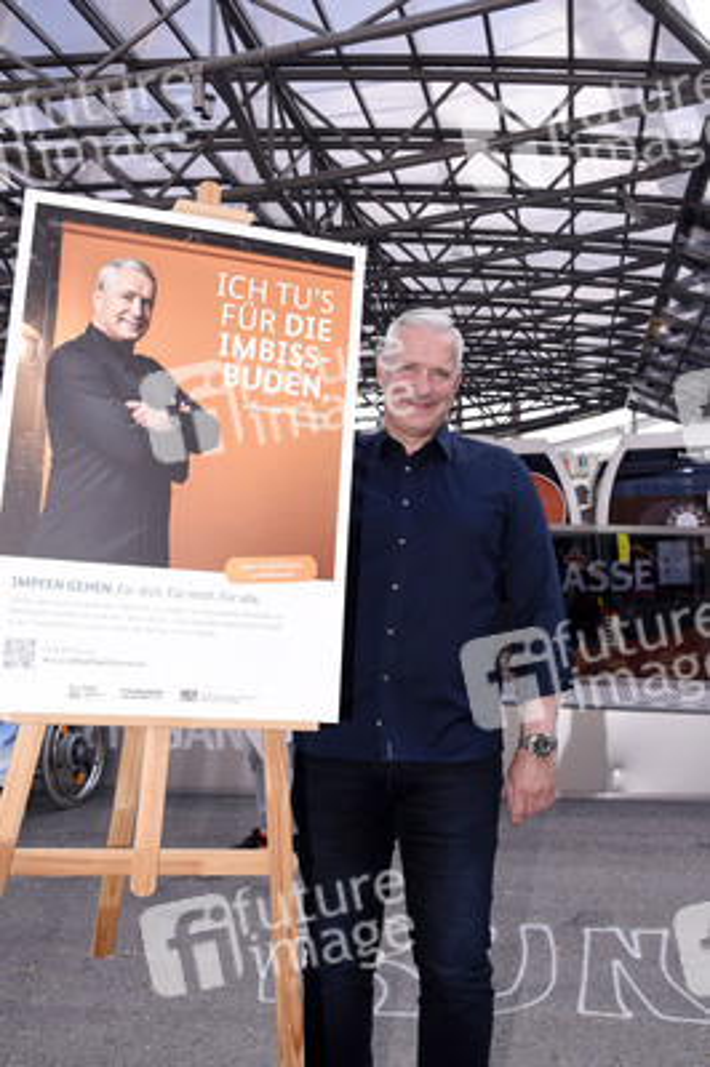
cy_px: 534
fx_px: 919
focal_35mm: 31
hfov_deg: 42.3
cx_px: 355
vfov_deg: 60.3
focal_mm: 31
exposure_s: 1/160
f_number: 8
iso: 200
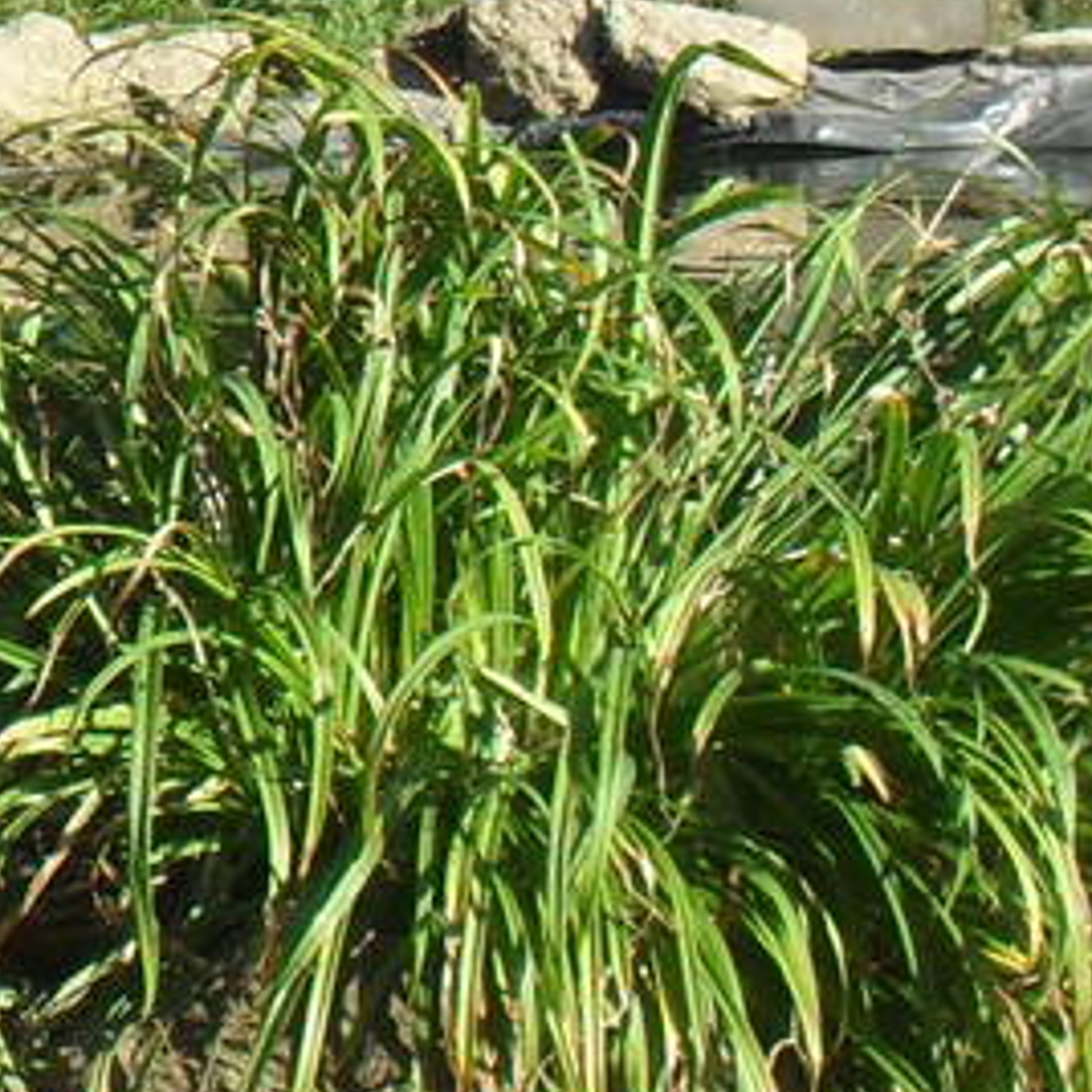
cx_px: -1116
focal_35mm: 185
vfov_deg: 9.4
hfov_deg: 8.9
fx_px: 6603
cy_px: 110
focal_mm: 6.3
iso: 100
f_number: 8.4
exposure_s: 1/125
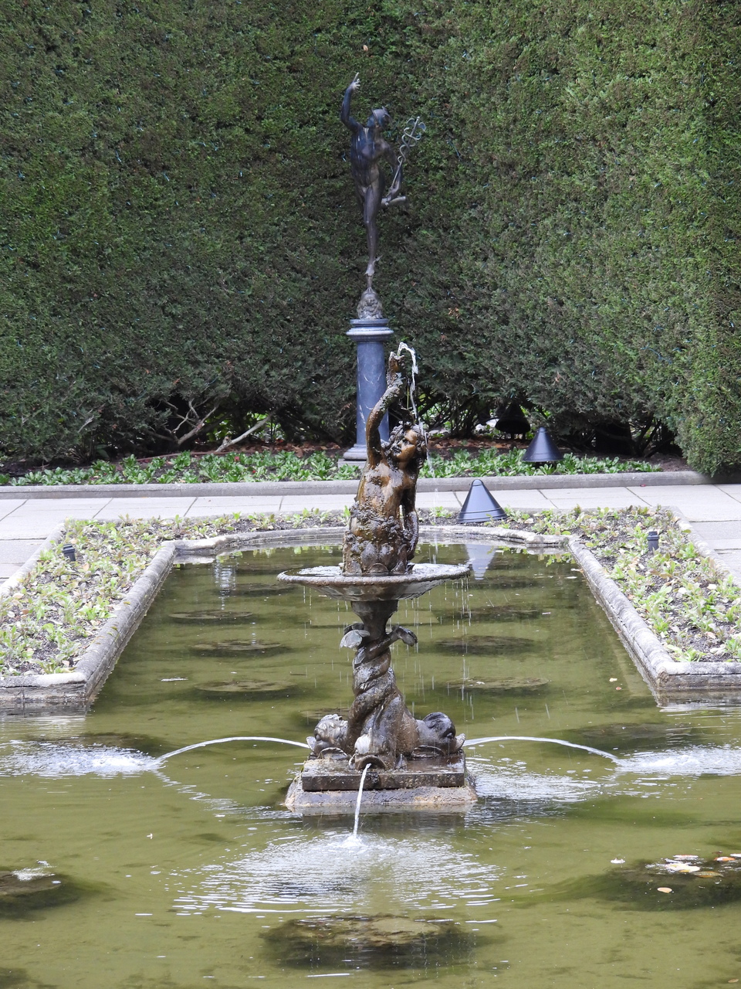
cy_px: 494
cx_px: 370
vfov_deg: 15.8
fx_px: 3568
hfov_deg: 11.9
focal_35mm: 125
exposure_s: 1/60
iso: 320
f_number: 4
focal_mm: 22.3
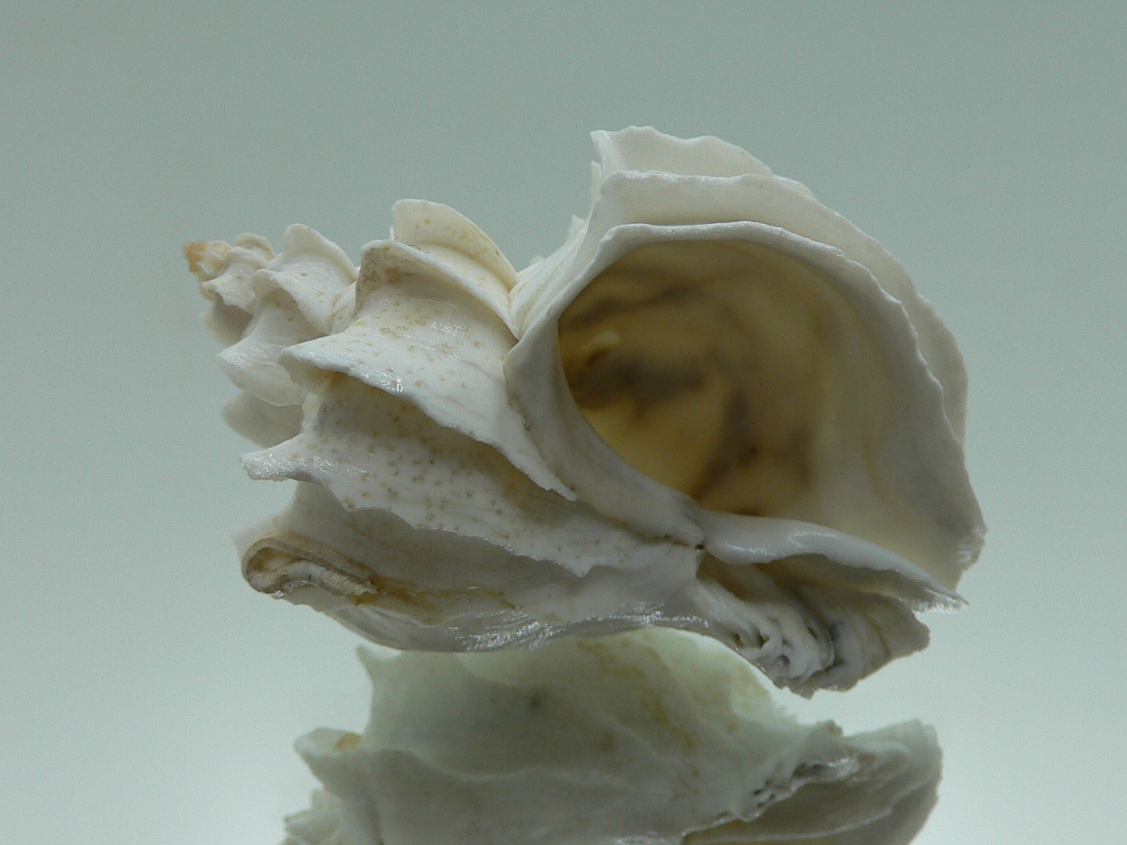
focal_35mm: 46
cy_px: 447
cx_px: 591
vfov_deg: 31.5
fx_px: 1497
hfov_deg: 41.2
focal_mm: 4.6
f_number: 2.8
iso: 80
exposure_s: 1/80
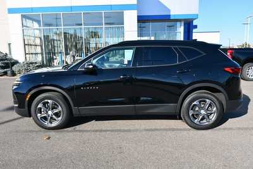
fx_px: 211
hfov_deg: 61.9
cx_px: 126
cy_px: 84
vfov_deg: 43.6
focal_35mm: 30
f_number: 8
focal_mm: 20
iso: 125
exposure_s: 1/250
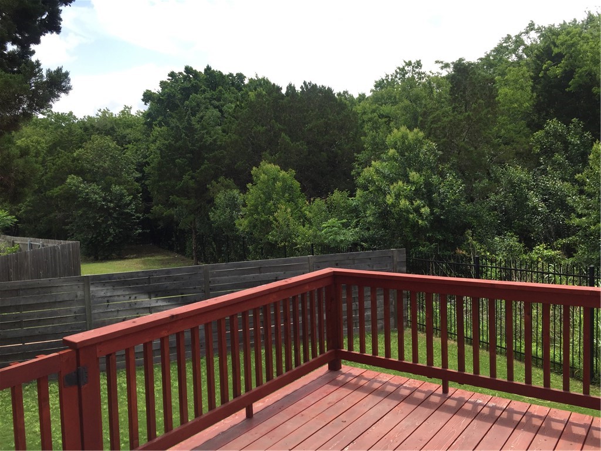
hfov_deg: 61.7
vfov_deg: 48.2
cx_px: 300
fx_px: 503
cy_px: 226
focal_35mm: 29
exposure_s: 1/1412
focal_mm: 4.15
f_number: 2.2
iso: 32
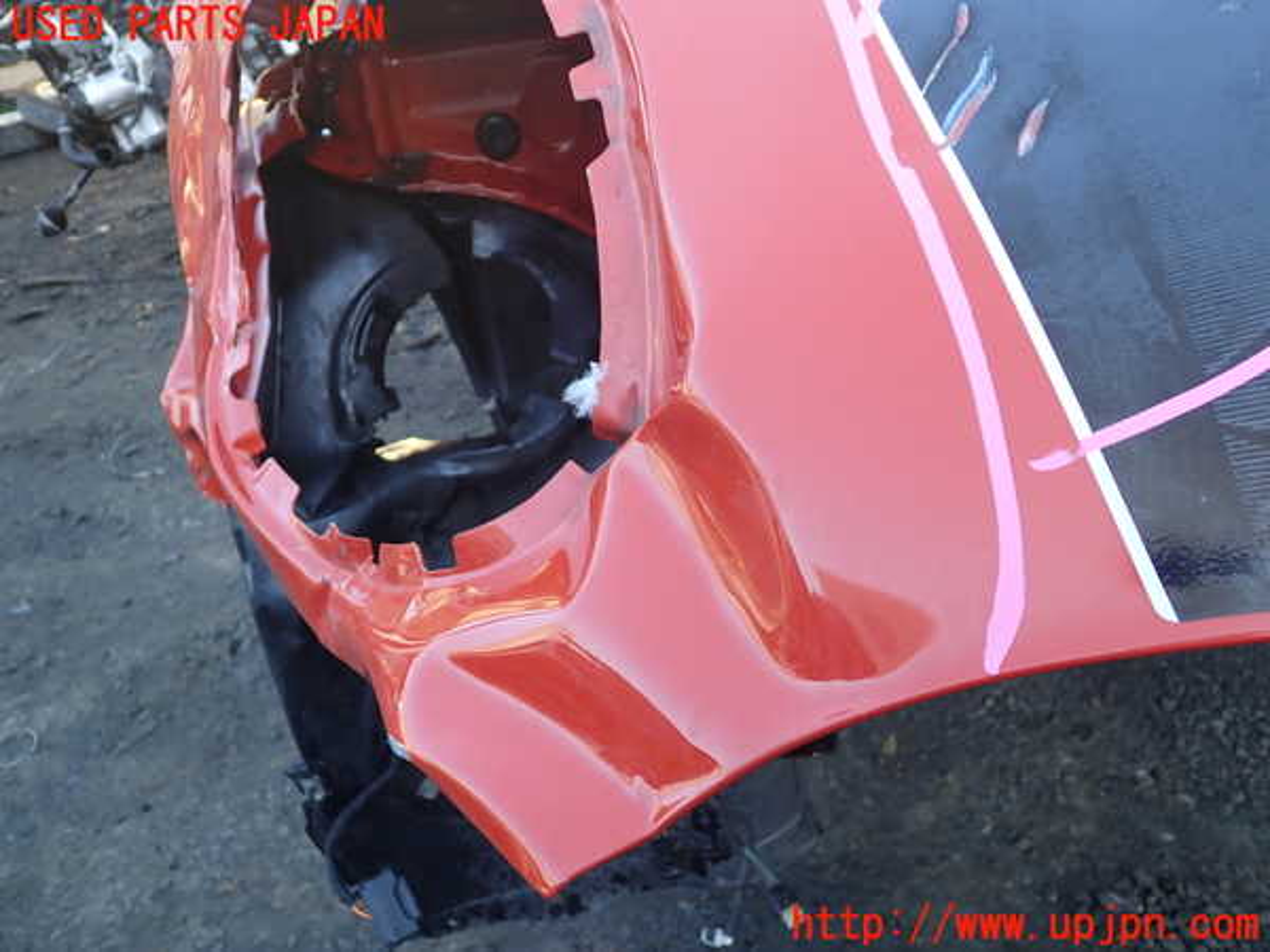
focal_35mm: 30
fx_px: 1101
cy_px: 476
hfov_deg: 60.0
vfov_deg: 46.8
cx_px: 635
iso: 100
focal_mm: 5.4
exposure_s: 1/125
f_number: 2.3
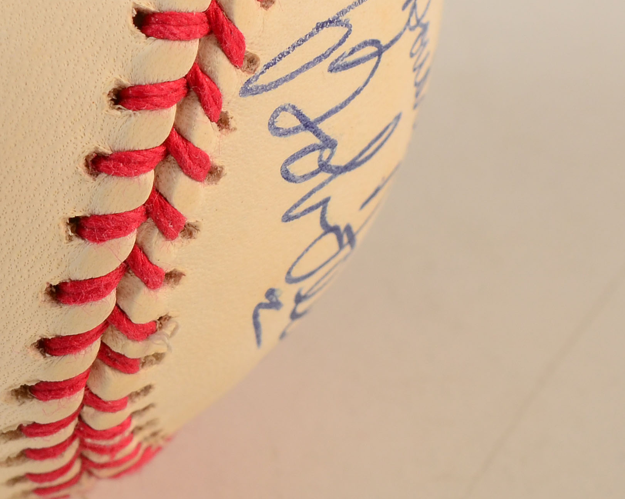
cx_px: -133
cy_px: -58
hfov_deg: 8.6
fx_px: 4106
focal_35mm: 222
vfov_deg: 6.9
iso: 200
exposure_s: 1/160
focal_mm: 52
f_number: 14
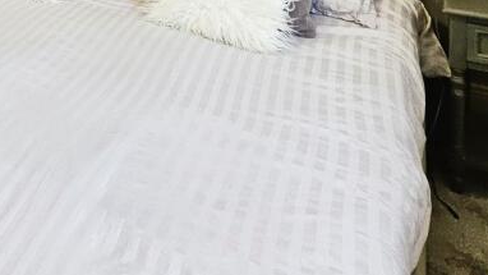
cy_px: 39
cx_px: 36
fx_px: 492
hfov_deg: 46.8
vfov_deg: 30.1
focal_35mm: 38
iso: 160
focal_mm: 1.7
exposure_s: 1/50
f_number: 2.2
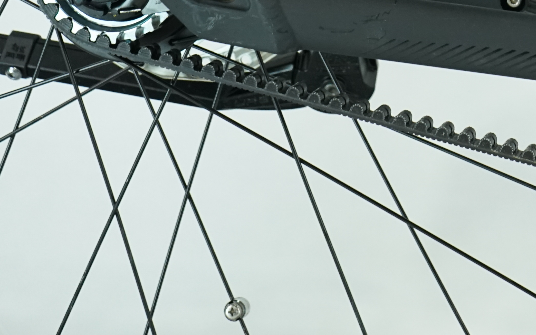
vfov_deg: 10.3
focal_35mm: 123
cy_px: -169
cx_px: 769
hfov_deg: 15.8
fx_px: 1797
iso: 1600
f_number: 5.6
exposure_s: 1/200
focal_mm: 42
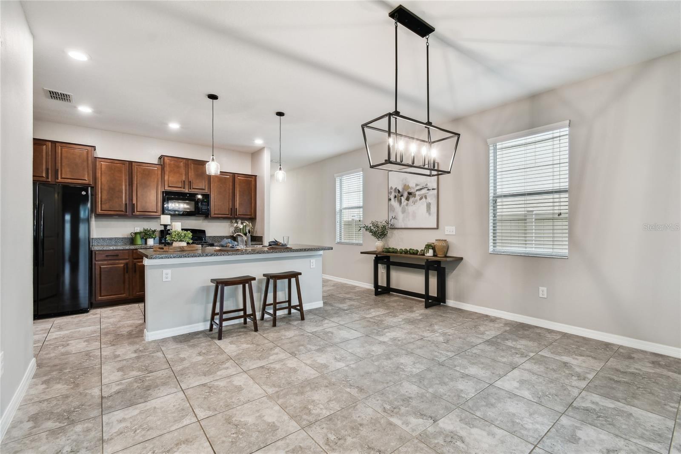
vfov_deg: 77.3
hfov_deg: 100.4
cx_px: 340
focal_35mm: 15
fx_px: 284
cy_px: 227
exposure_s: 1/2.5
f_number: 7.1
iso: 100
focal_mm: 10
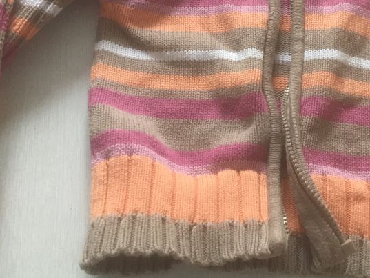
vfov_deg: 26.7
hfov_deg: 35.0
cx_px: 266
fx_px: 577
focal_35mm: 54
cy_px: 70
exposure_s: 1/33
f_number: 2.2
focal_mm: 4.15
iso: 250
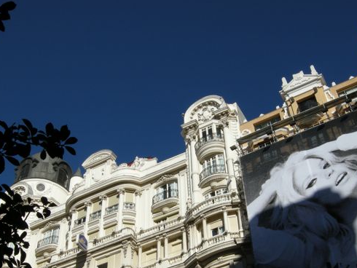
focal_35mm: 50
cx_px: 187
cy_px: 188
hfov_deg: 38.2
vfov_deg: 28.8
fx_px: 516
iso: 64
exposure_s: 1/322
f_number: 6.8
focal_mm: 7.5
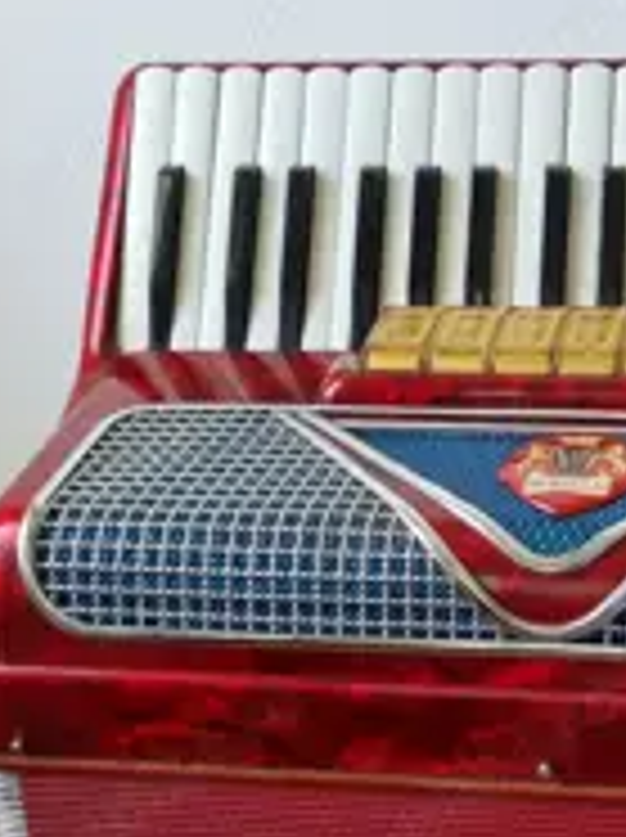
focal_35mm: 56
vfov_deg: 34.2
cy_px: 522
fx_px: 1353
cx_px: 631
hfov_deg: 24.8
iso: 200
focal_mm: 5.4
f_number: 1.8
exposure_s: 1/50
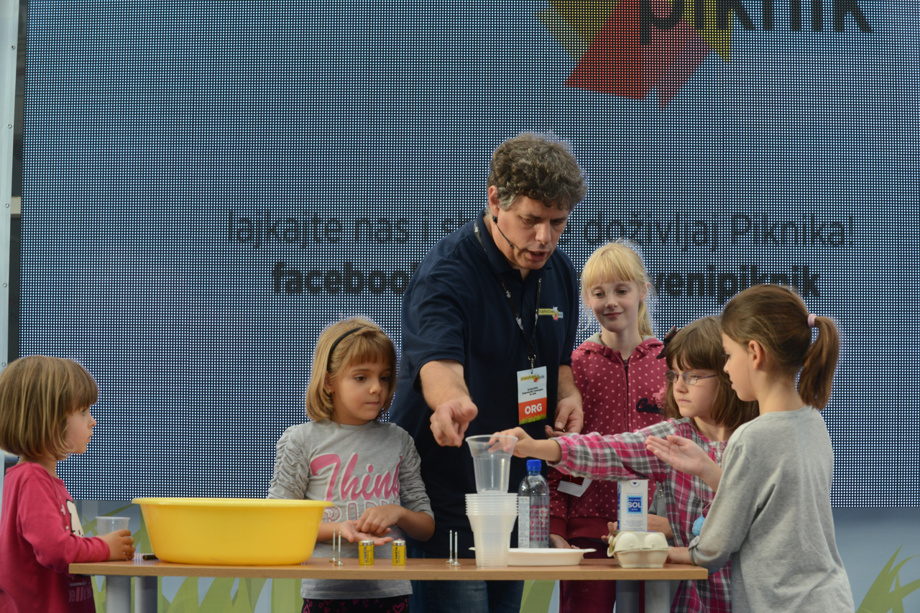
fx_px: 2197
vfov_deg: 15.9
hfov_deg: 23.6
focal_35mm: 86
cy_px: 306
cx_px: 460
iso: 640
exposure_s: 1/100
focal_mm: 86
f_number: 7.1
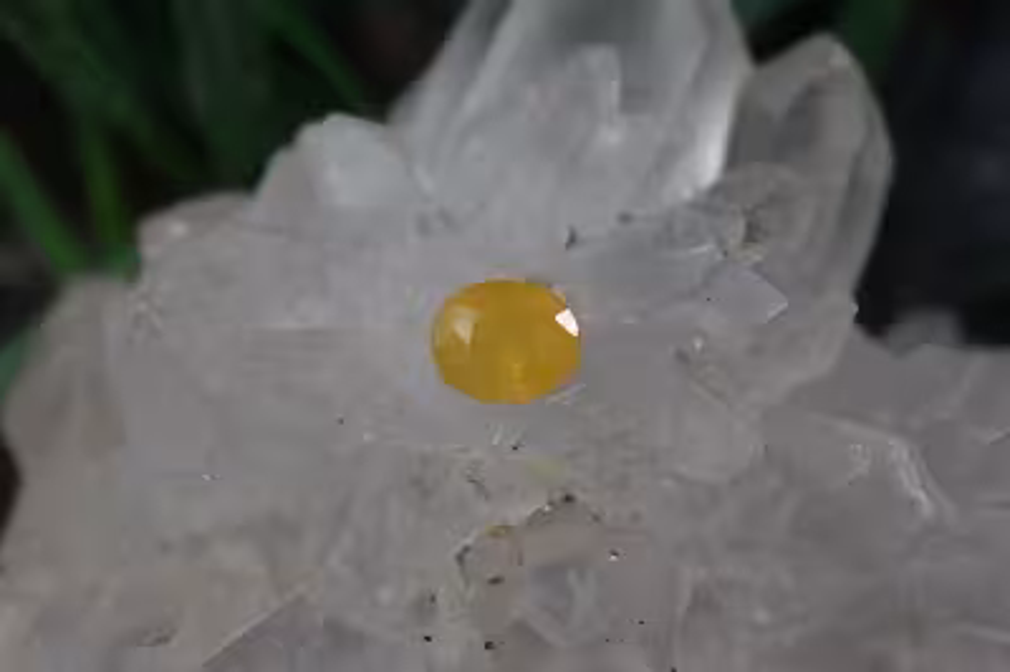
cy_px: 336
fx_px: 2313
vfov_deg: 16.5
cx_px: 505
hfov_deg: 24.6
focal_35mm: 82
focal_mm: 55
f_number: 5.6
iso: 400
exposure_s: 1/100
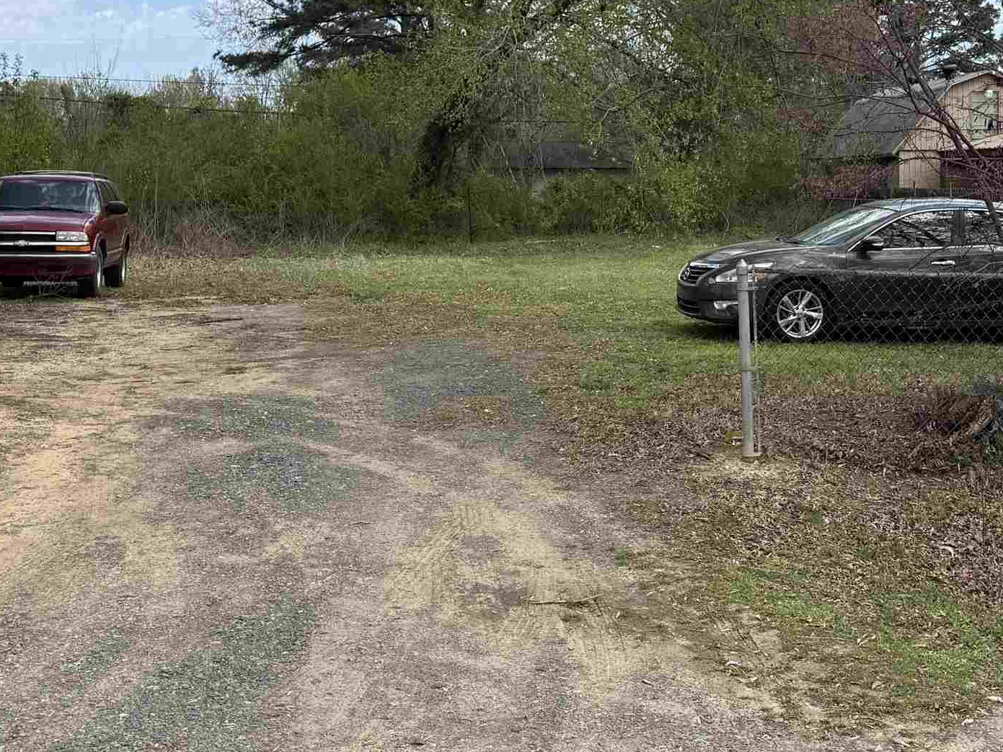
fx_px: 1536
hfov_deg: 36.0
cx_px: 604
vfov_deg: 27.2
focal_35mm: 53
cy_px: 200
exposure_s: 1/2445
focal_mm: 6.76
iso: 80
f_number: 1.78
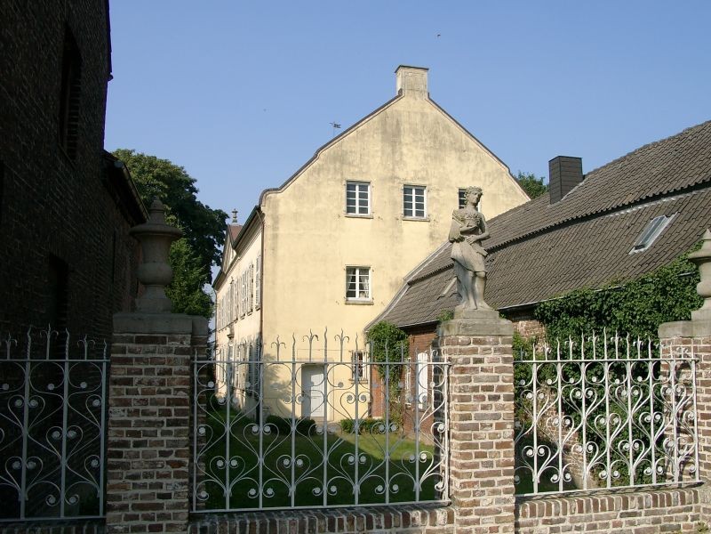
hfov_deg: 54.0
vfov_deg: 41.8
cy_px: 267
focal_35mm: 34
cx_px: 356
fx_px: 698
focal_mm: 7.13
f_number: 4
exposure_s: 1/682
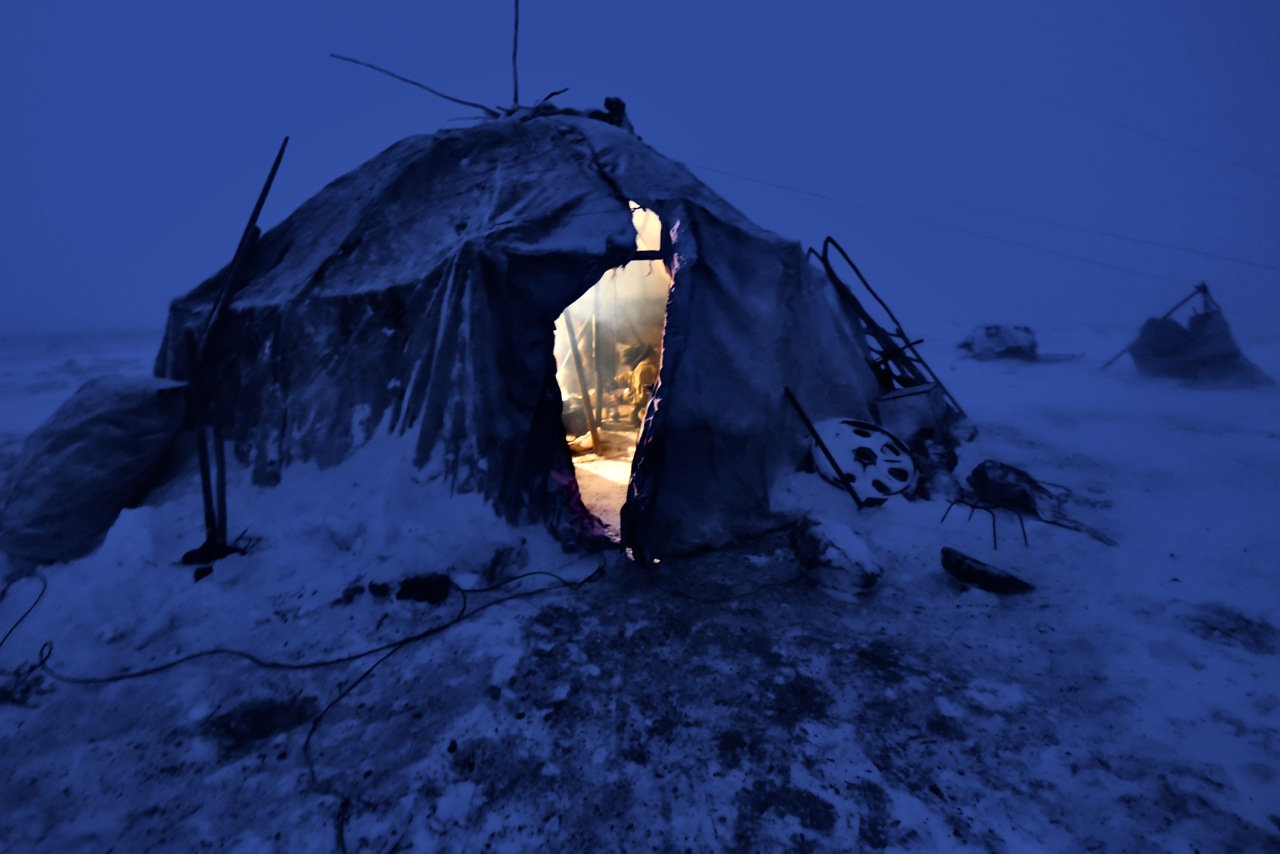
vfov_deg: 70.0
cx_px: 593
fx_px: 605
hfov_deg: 93.1
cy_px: 355
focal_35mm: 17
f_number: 2.8
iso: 8000
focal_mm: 14
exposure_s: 1/20
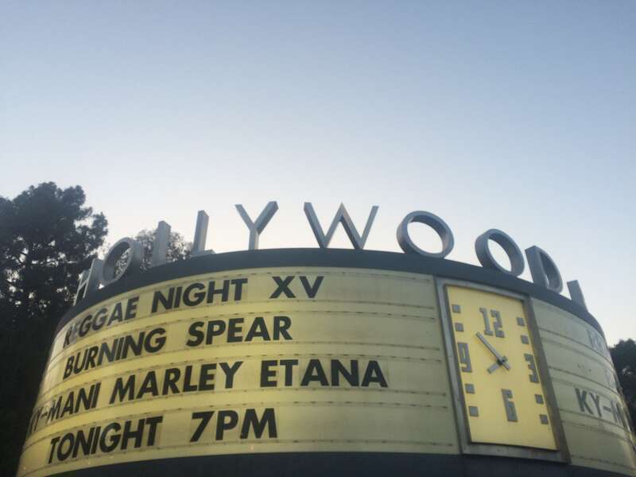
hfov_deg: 61.7
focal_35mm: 29
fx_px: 533
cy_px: 238
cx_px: 318
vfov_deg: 48.2
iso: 32
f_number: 2.2
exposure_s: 1/293
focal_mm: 4.15
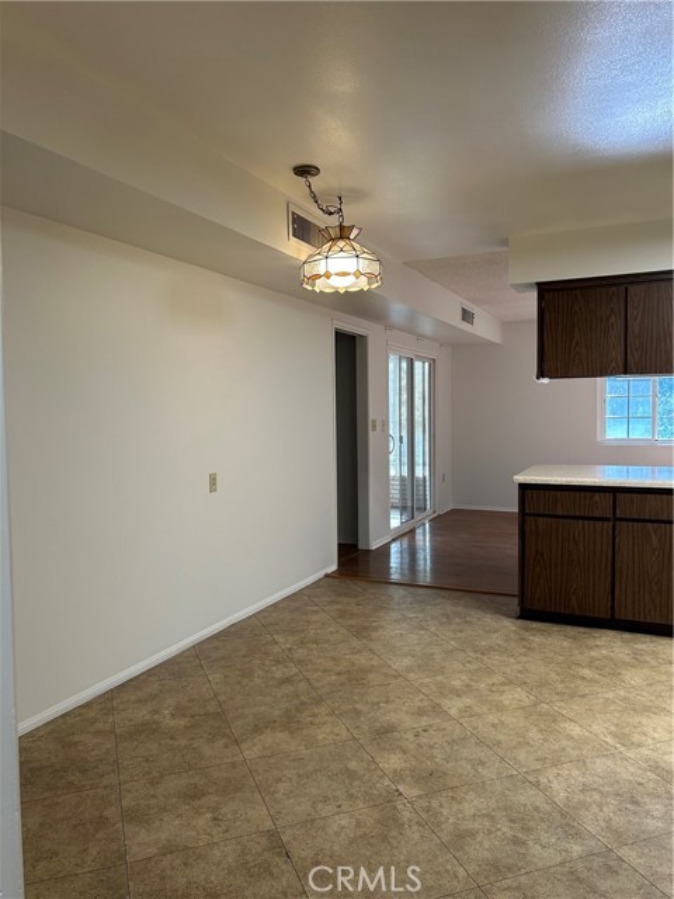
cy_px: 450
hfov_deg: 53.1
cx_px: 337
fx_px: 675
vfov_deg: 67.3
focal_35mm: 26
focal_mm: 5.7
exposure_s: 1/120
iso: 125
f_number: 1.5
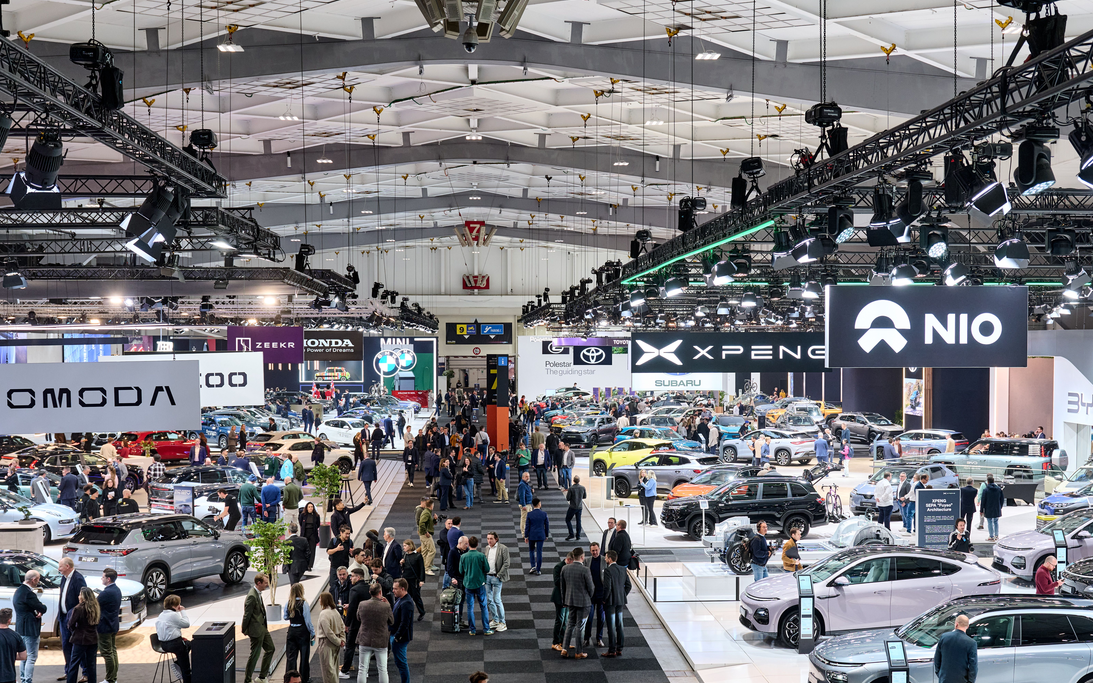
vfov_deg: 25.8
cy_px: 401
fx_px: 1489
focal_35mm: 50
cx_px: 630
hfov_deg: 40.2
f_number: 4.5
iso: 500
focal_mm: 38
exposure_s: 1/100
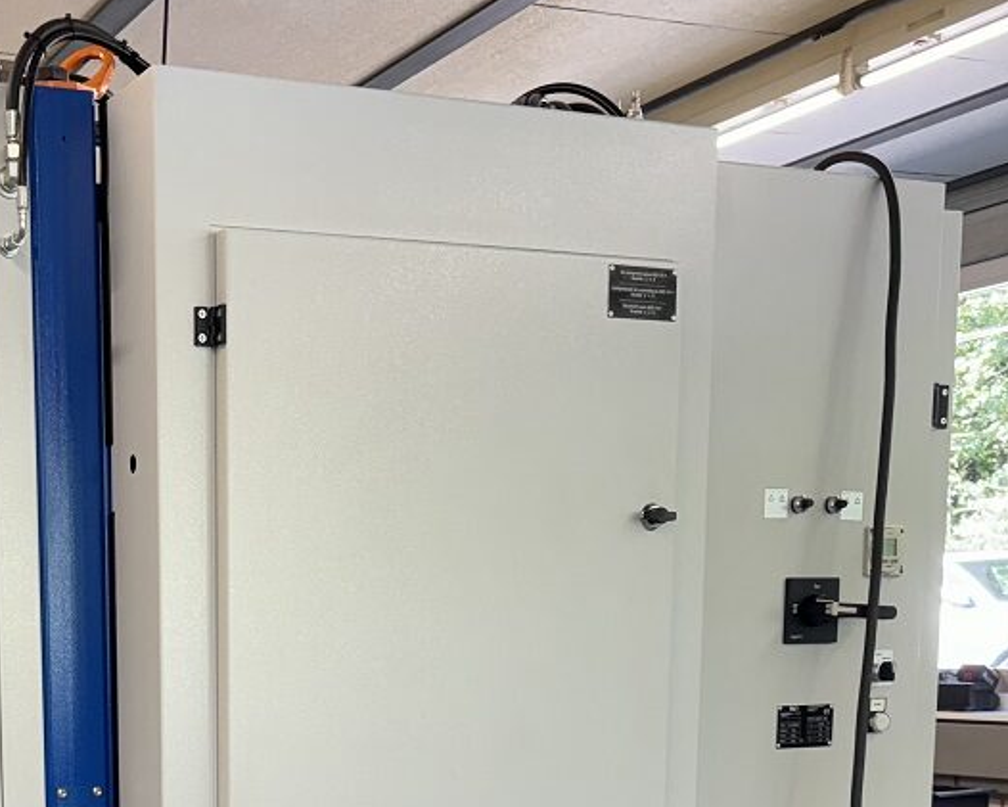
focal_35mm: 57
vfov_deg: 24.7
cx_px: 96
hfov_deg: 31.4
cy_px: 903
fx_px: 1701
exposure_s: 1/100
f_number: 1.78
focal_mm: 6.76
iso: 100
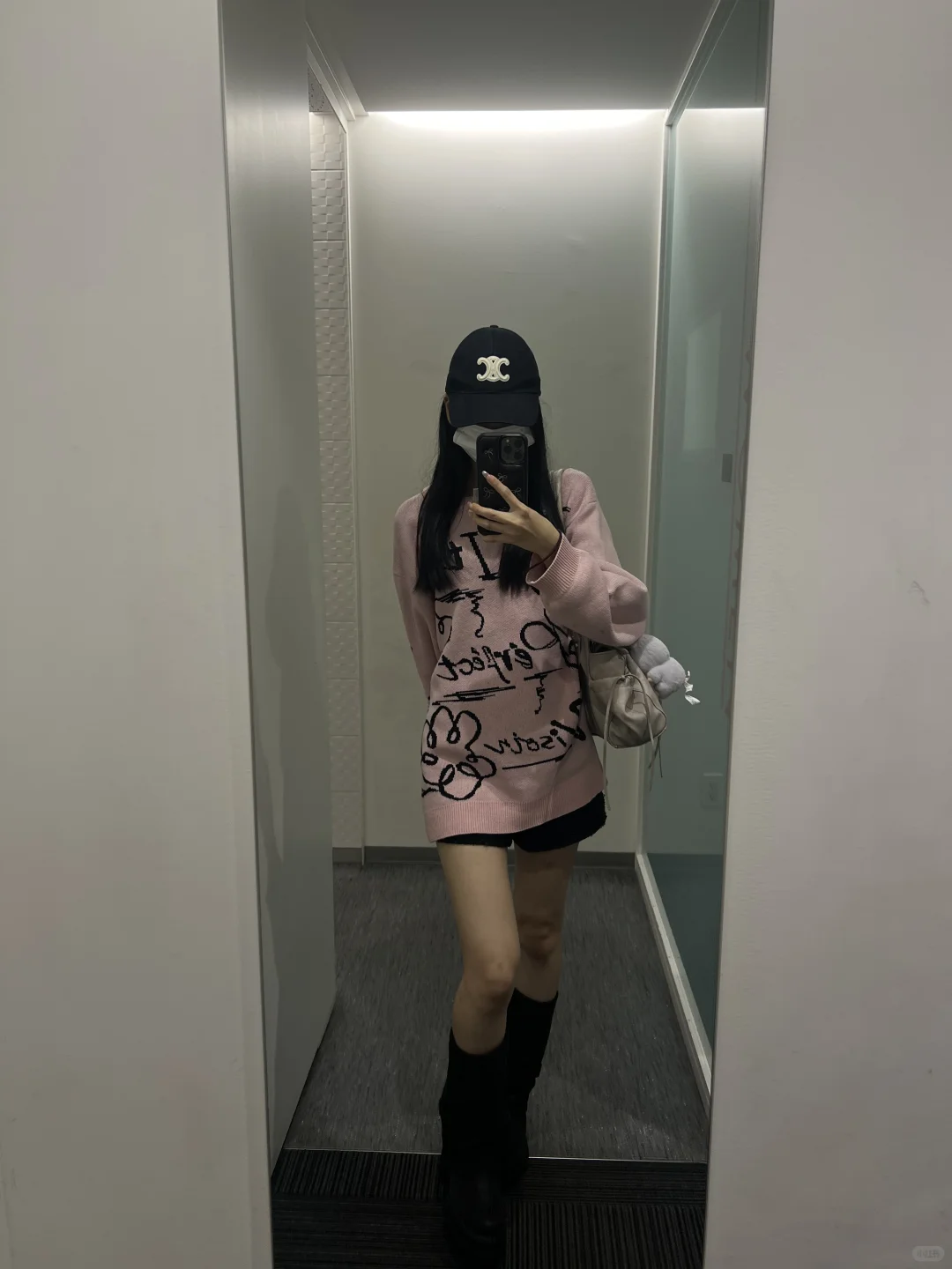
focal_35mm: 26
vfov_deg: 67.3
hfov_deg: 53.1
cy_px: 634
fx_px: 953
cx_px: 476
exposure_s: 1/100
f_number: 1.5
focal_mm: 5.7
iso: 50
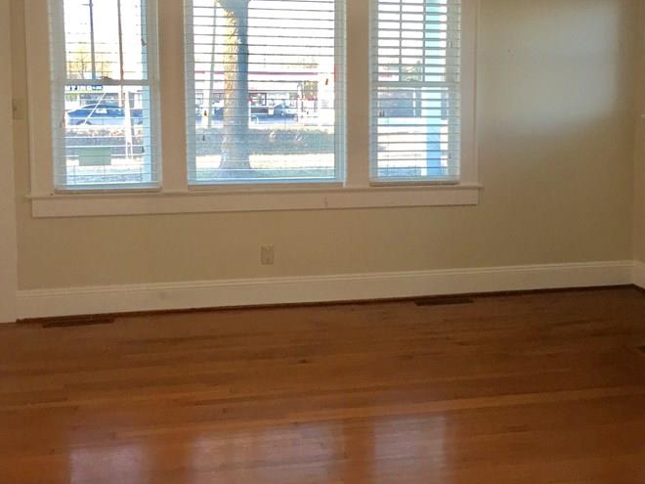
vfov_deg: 31.8
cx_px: 399
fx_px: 838
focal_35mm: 45
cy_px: 142
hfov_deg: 41.8
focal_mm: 4.15
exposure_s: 1/30
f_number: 2.2
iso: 40
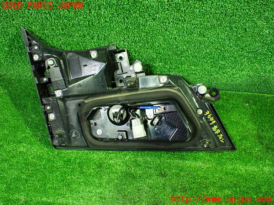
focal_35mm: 30
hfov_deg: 60.0
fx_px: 237
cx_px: 137
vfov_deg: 46.8
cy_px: 102
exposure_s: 1/30
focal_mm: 5.4
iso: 800
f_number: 2.3
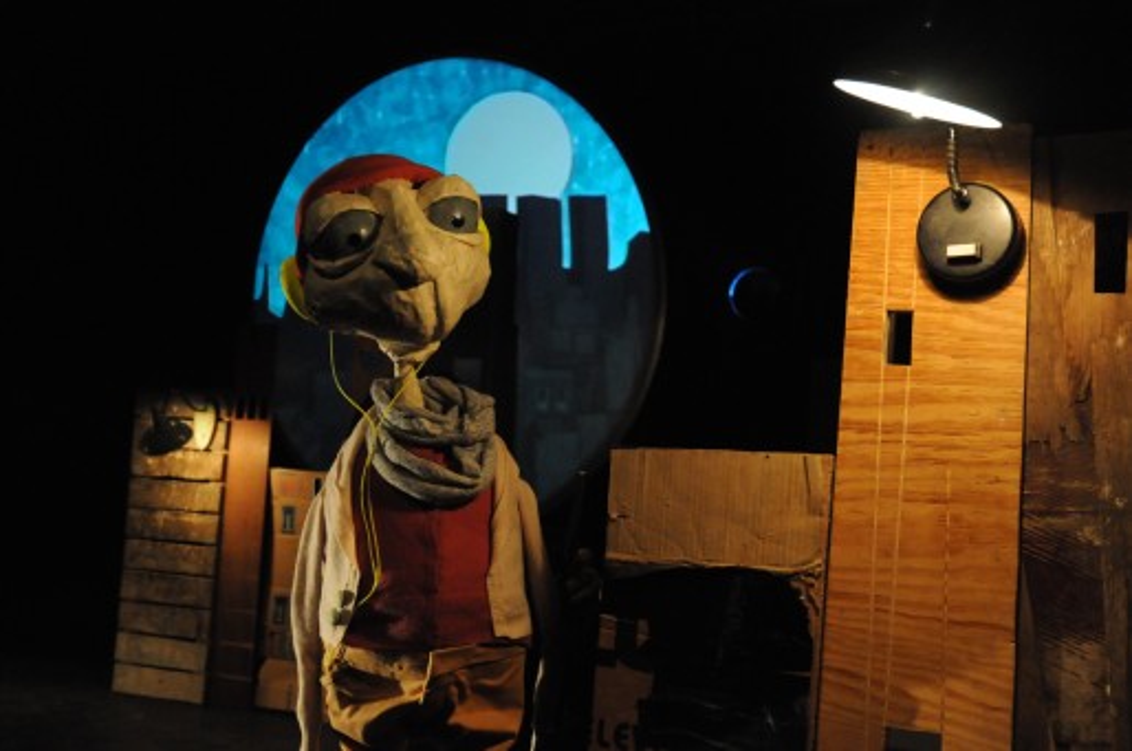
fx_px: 1460
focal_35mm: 46
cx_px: 566
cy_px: 376
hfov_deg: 42.4
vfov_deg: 28.8
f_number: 4
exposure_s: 1/60
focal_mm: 31
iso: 3200
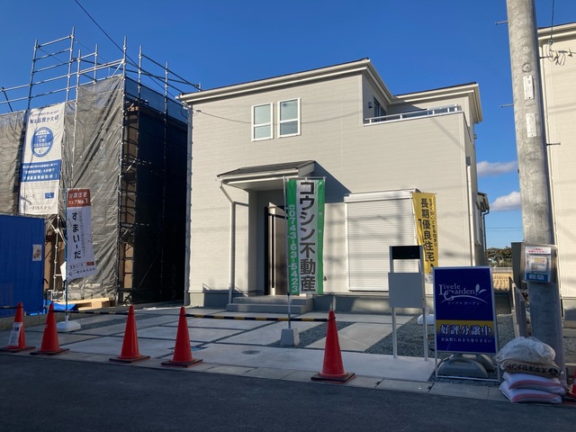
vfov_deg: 49.7
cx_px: 288
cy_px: 216
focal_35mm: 28
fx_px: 466
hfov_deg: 63.4
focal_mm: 3.99
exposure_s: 1/2525
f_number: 1.8
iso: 20
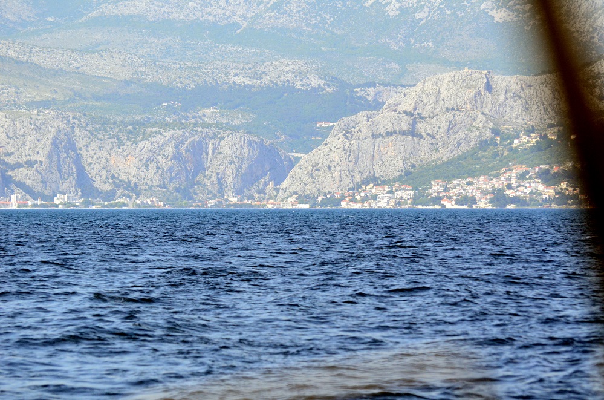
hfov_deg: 11.3
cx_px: 302
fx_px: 3063
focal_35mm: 183
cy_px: 200
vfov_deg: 7.5
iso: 800
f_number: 5
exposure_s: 1/5000
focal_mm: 122
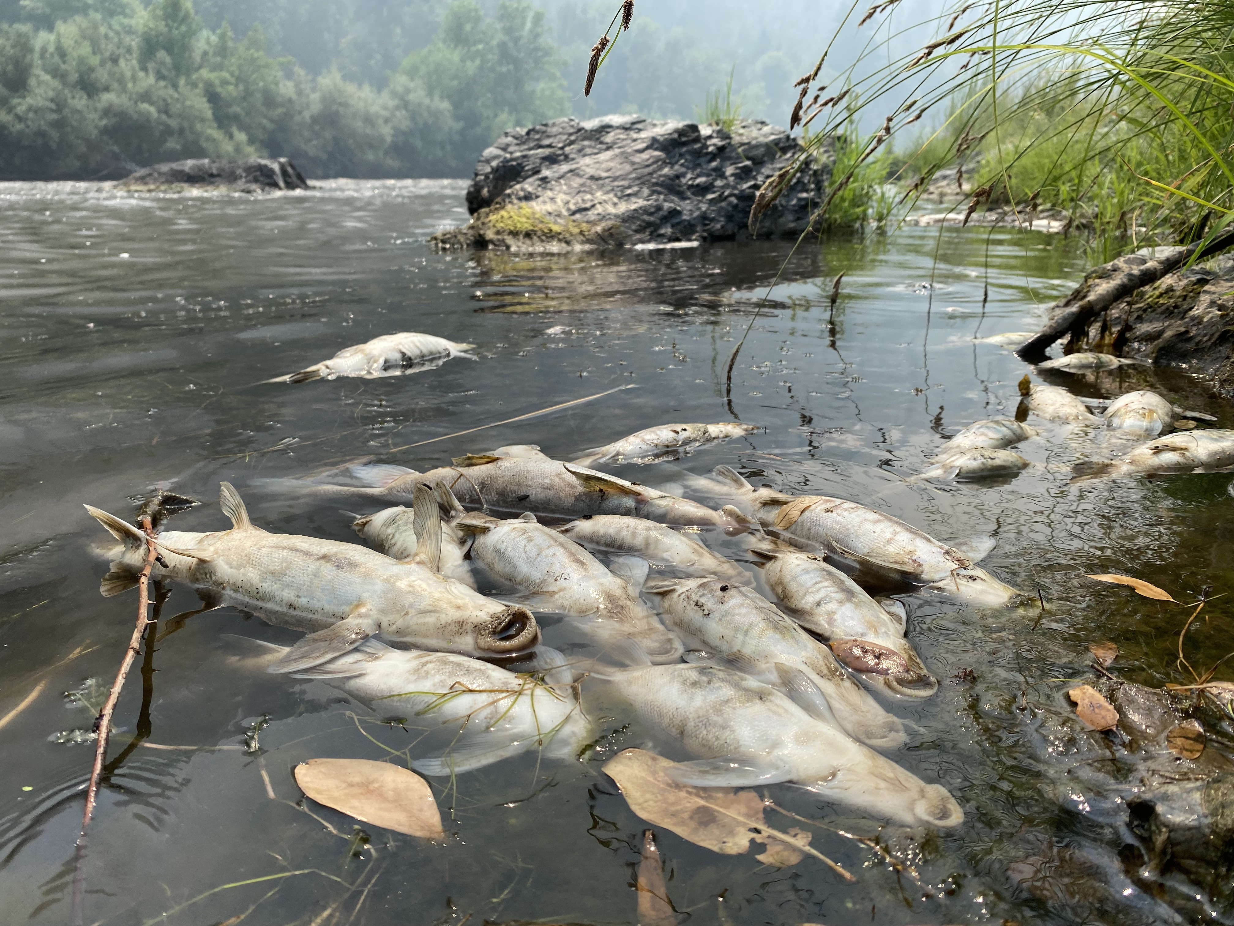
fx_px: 927
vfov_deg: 53.1
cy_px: 463
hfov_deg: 67.3
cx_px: 617
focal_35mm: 26
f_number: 1.8
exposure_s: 1/2688
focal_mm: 4.25
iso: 32
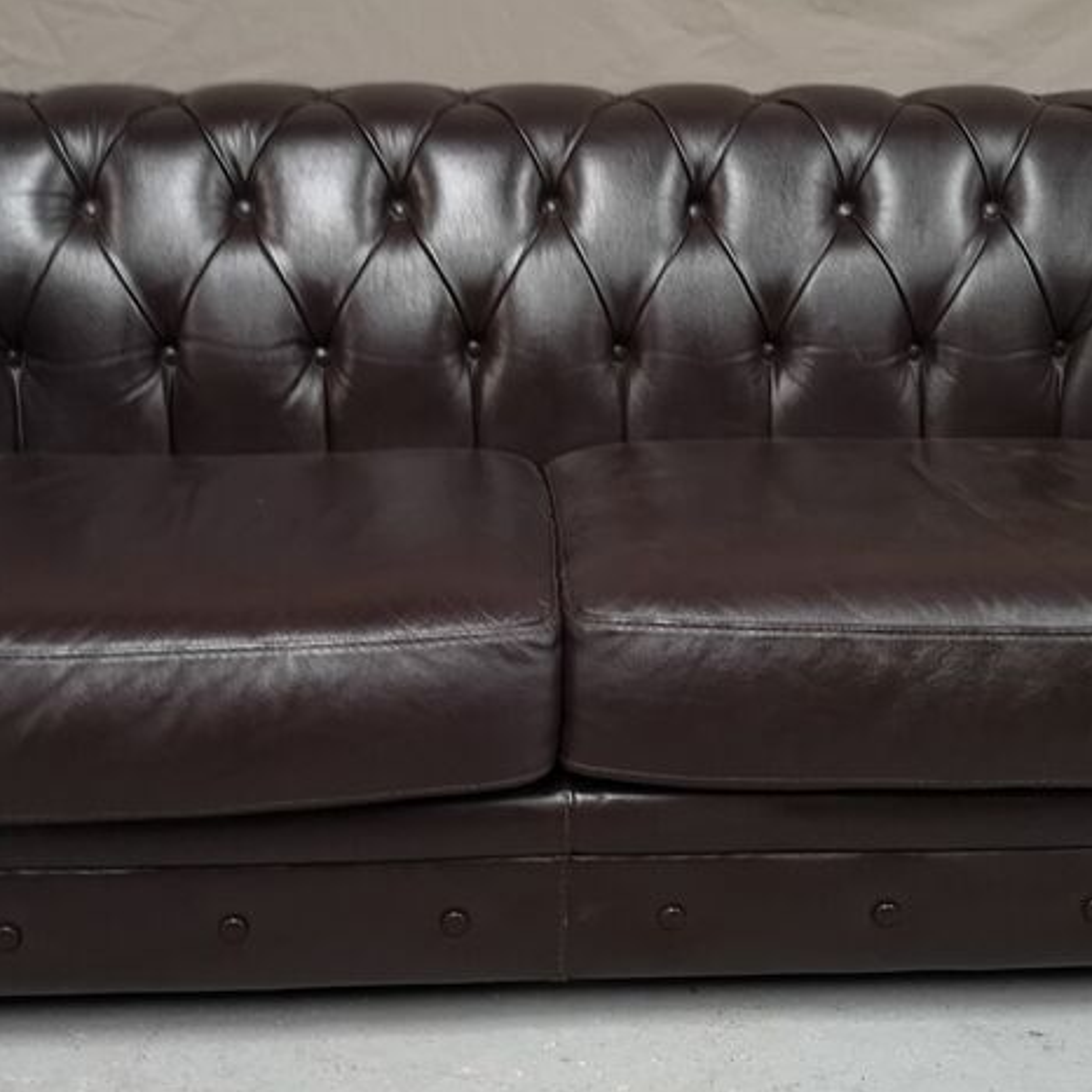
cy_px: 546
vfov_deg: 40.9
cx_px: 574
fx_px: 1463
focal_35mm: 41
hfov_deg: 40.9
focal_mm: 3.95
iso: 640
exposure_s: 1/20
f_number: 1.8
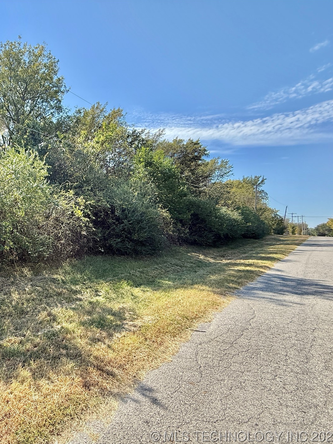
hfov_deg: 59.8
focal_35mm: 19
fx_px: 244
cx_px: 42
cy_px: 224
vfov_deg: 84.7
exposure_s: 1/664
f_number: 2.2
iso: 64
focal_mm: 2.22
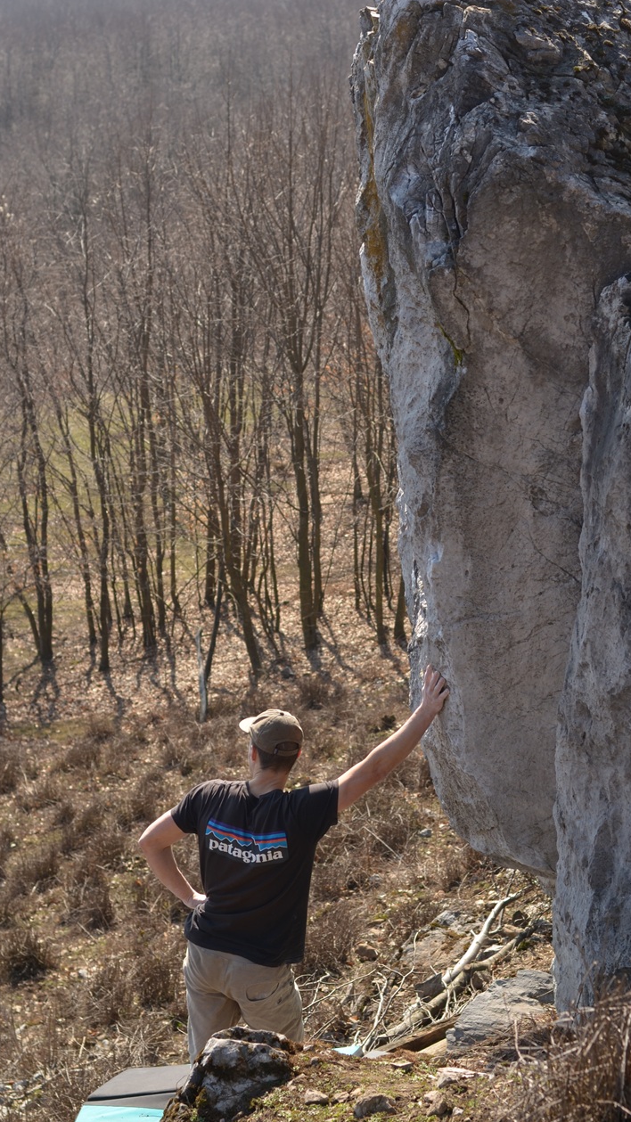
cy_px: 451
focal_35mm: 94
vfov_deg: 22.7
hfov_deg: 12.9
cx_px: 339
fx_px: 2797
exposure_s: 1/500
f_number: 4
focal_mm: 50
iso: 100
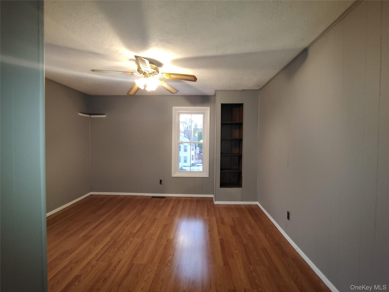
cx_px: 194
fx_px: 180
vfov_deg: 78.1
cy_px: 146
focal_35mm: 16
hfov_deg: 94.5
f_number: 2.2
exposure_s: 1/20
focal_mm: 2.13
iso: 1664
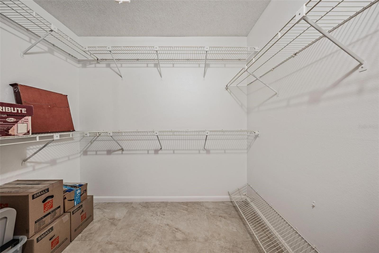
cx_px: 190
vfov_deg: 90.0
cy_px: 126
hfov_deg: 112.6
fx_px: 126
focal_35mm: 12
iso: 100
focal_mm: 12
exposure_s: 1/3
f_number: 7.1
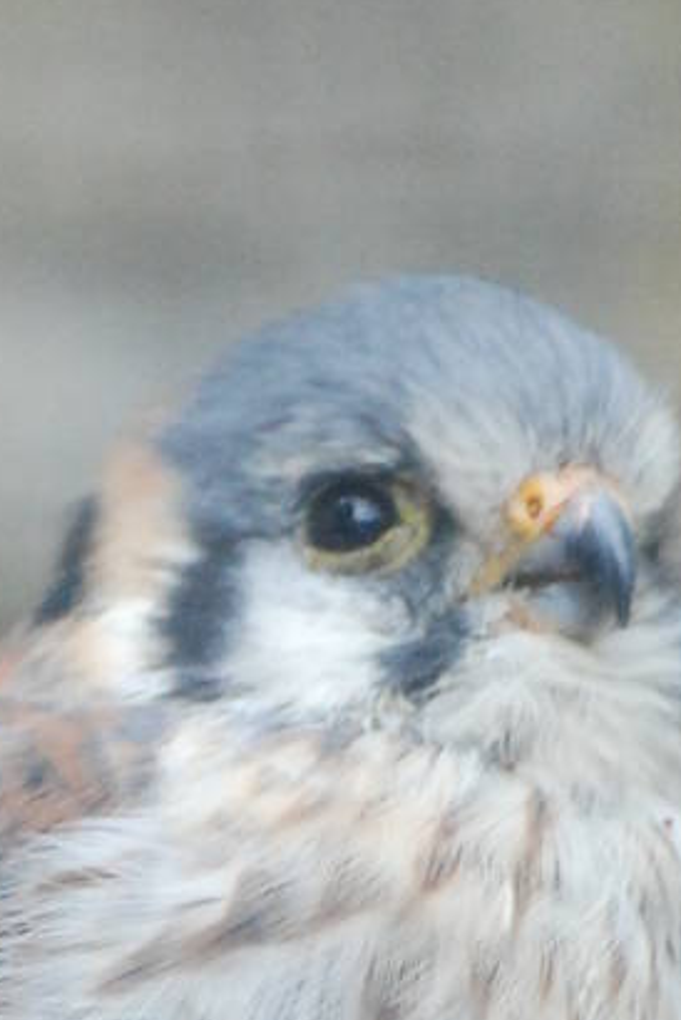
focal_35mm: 995
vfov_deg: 2.1
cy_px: 1498
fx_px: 28183
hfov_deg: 1.4
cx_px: -257
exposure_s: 1/160
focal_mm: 170
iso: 1600
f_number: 4.5
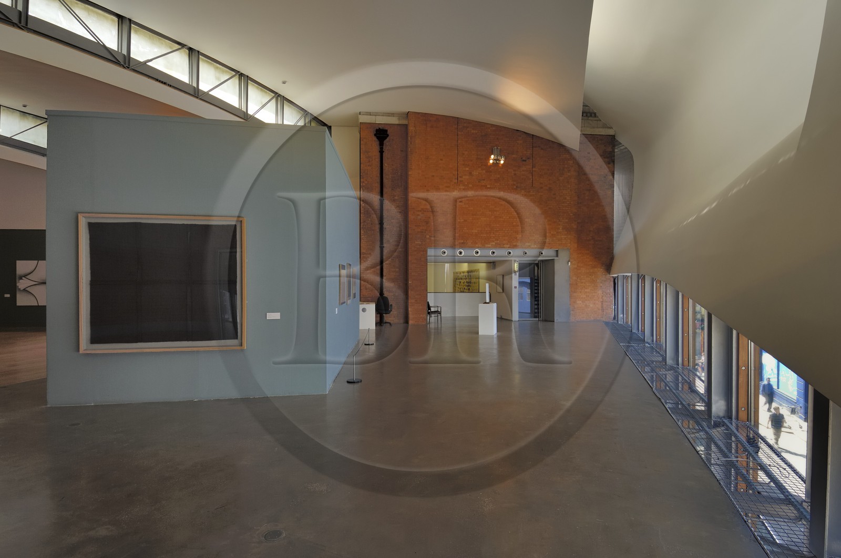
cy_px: 279
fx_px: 420
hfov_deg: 90.1
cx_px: 420
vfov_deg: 67.2
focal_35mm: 18
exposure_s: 1/10
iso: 100
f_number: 10
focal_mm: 12
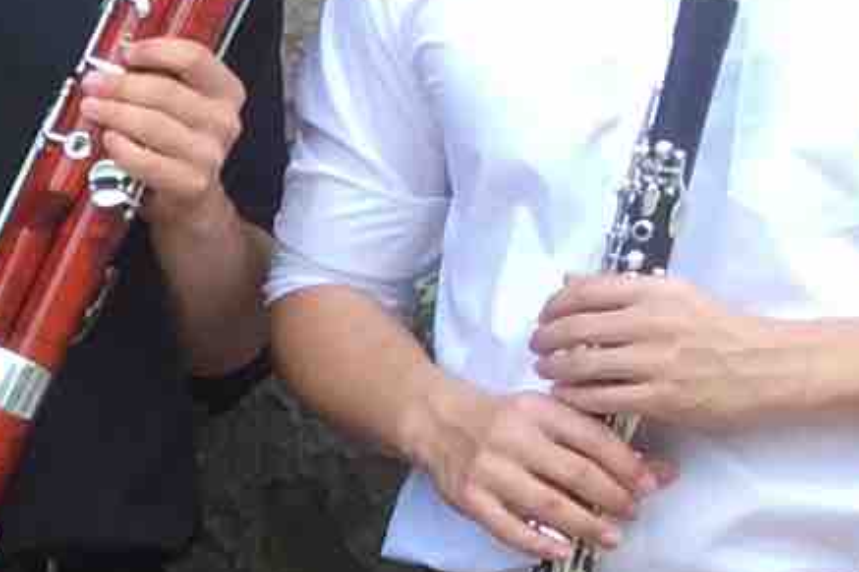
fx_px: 5557
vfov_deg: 5.9
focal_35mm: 233
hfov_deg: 7.9
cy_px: 584
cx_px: -1537
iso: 32
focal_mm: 4.12
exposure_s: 1/140
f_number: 2.2
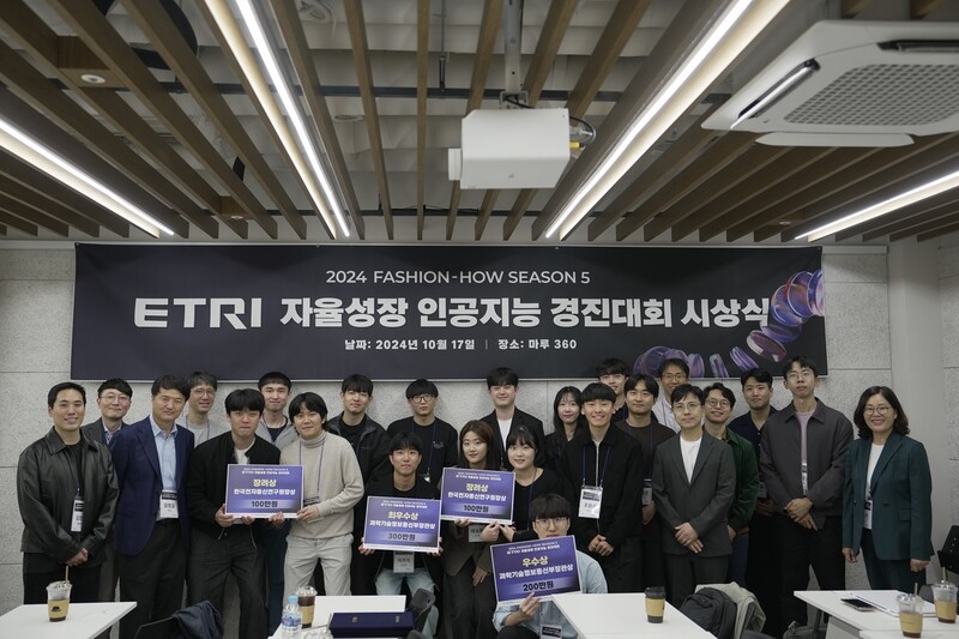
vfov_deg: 38.9
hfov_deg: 55.8
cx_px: 480
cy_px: 320
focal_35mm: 34
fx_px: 905
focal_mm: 34
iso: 320
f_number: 2.8
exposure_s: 1/80
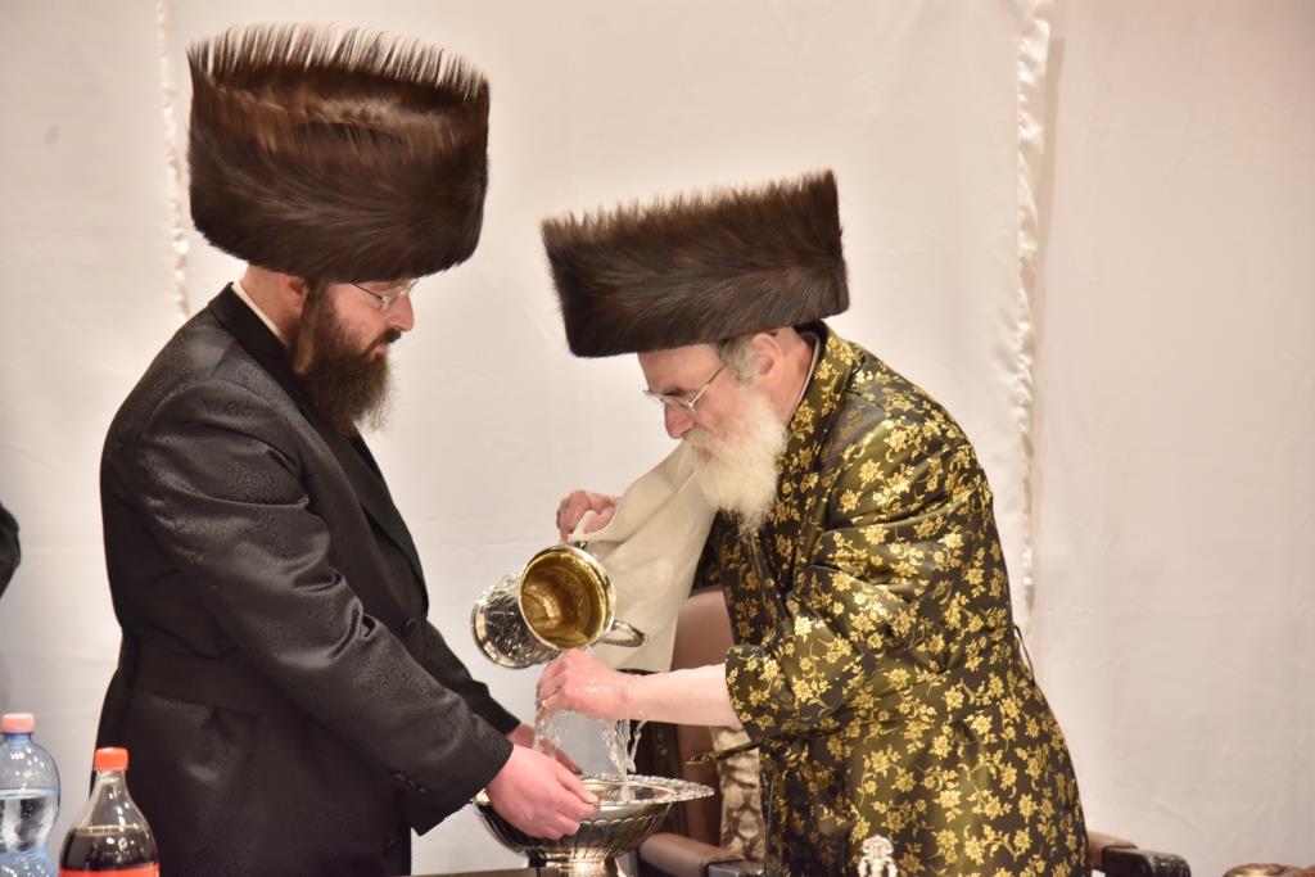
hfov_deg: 19.5
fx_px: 3836
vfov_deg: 13.0
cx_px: 658
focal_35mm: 105
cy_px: 438
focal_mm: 105
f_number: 4
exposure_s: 1/125
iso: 1600
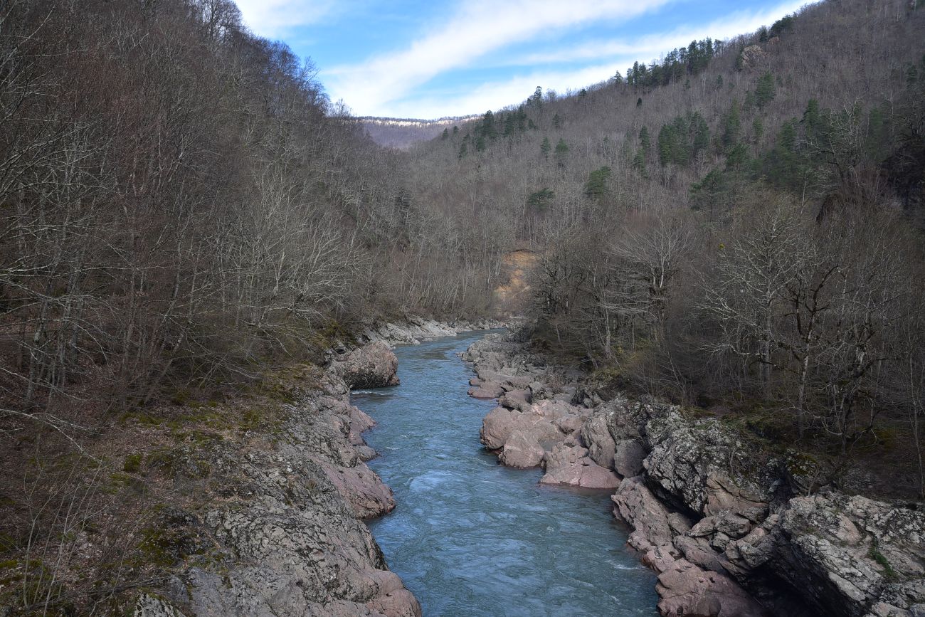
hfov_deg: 39.6
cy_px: 308
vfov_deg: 27.0
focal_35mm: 50
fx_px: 1285
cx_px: 462
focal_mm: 50
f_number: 10
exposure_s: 1/125
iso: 250
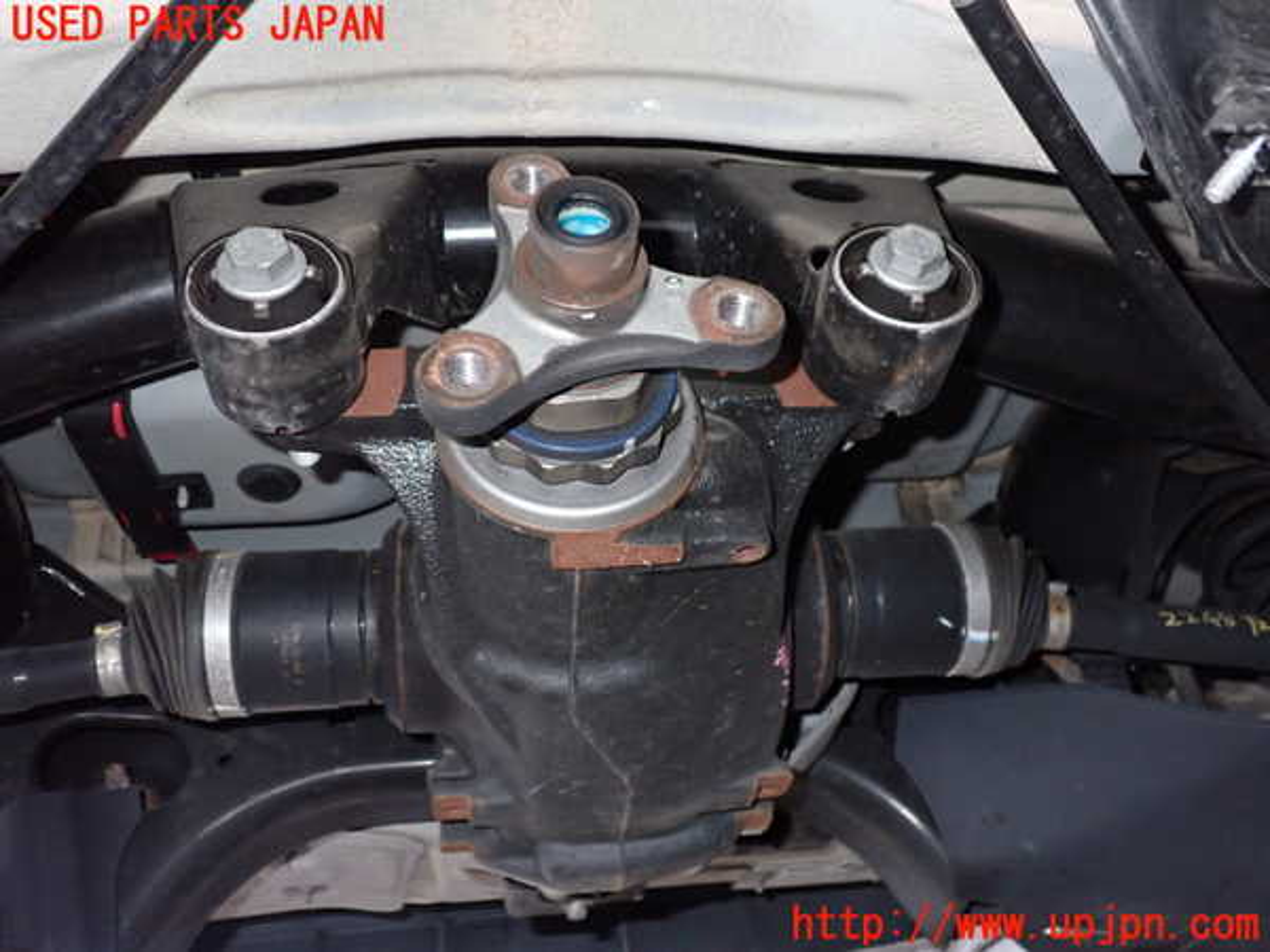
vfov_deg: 46.8
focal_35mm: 30
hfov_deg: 60.0
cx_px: 635
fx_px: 1101
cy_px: 476
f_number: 6.3
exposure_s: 1/30
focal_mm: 5.4
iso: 640
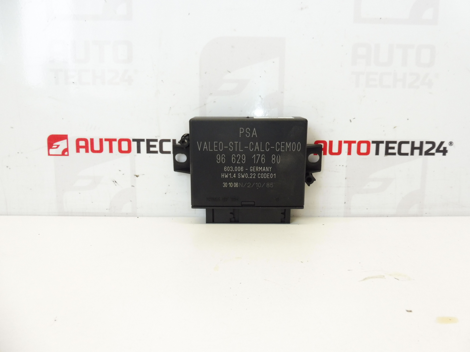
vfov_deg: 54.9
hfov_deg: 69.4
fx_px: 339
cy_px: 176
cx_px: 235
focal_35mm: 25
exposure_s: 1/80
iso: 200
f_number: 4
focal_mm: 4.4
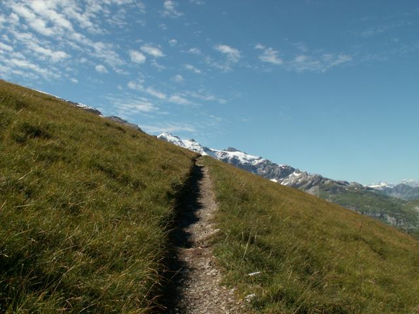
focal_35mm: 35
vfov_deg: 40.7
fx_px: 424
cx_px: 210
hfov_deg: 52.6
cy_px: 157
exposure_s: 1/200
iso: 50
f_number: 8
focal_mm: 5.86
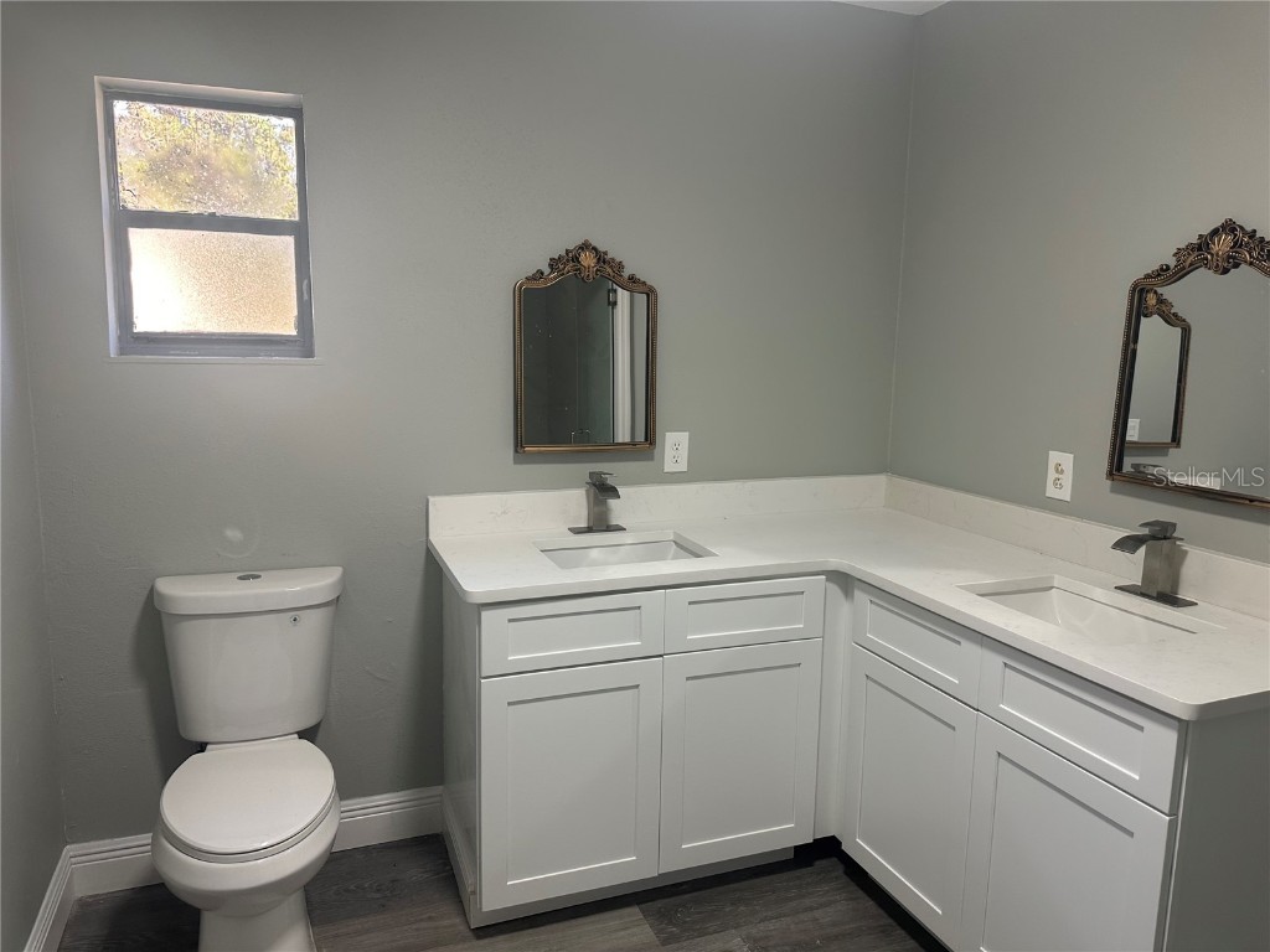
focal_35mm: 24
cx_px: 635
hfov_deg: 71.6
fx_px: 881
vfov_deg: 56.8
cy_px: 476
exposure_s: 1/120
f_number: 1.78
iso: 125
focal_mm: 6.86
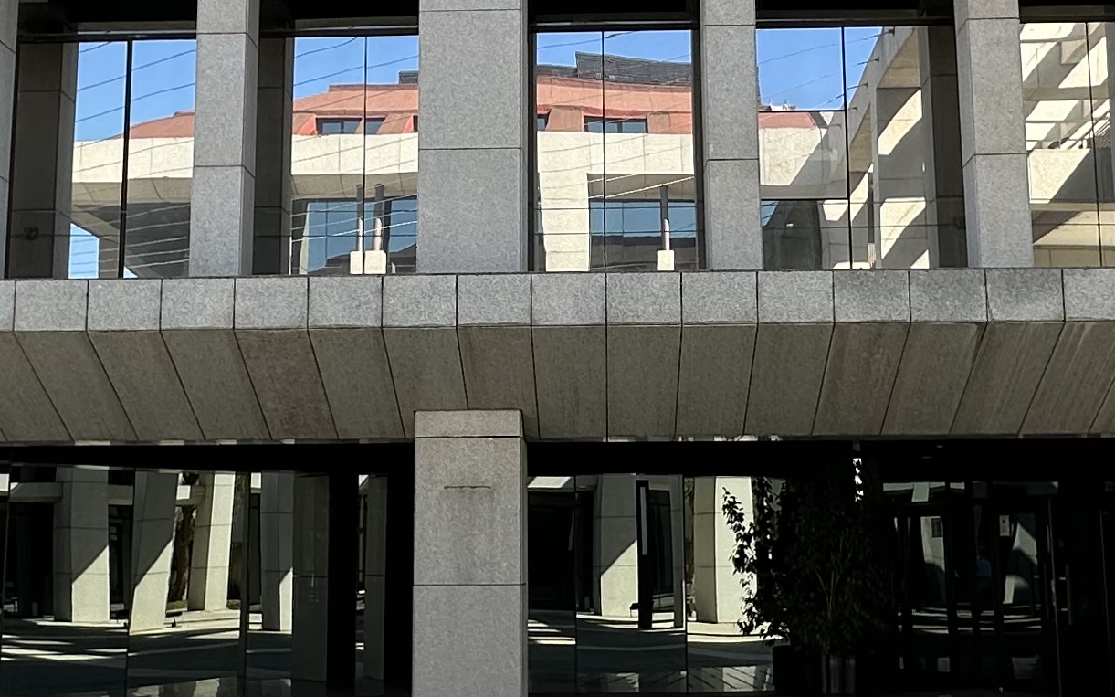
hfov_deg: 41.1
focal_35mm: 49
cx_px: 545
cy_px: 325
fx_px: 1489
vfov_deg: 26.3
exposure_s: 1/418
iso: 40
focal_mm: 2.22
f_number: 2.2
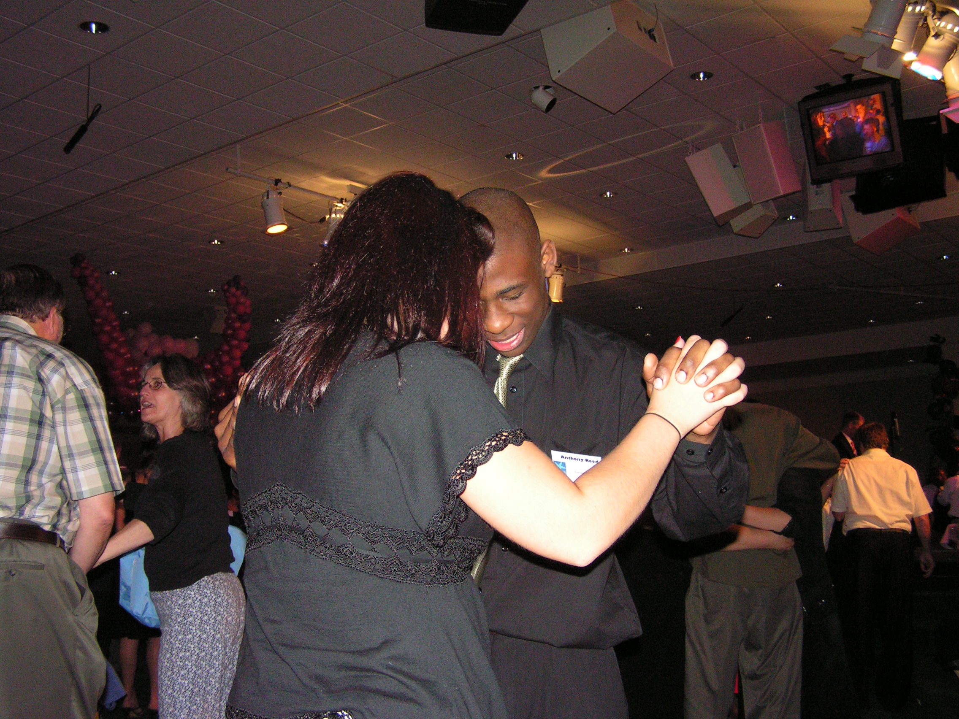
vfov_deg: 37.7
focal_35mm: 38
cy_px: 360
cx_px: 480
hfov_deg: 49.0
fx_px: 1053
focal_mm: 6.3
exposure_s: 1/40
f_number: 2.8
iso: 200
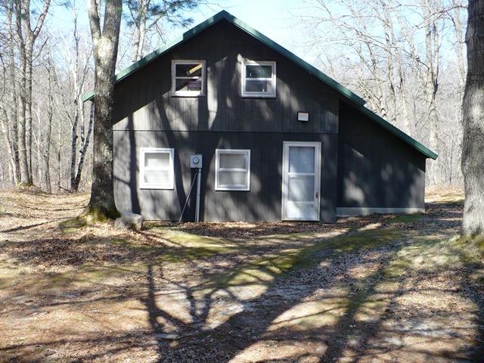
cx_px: 242
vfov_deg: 38.7
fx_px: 517
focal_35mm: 37
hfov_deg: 50.1
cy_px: 182
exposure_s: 1/250
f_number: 2.8
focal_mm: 6.1
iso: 100
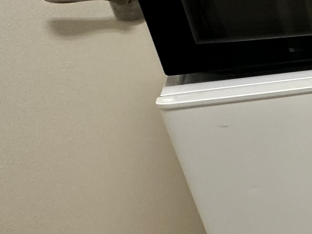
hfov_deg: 20.5
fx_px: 505
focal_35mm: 56
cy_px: 178
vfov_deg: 25.8
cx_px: 594
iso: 200
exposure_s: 1/60
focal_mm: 2.22
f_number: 2.2
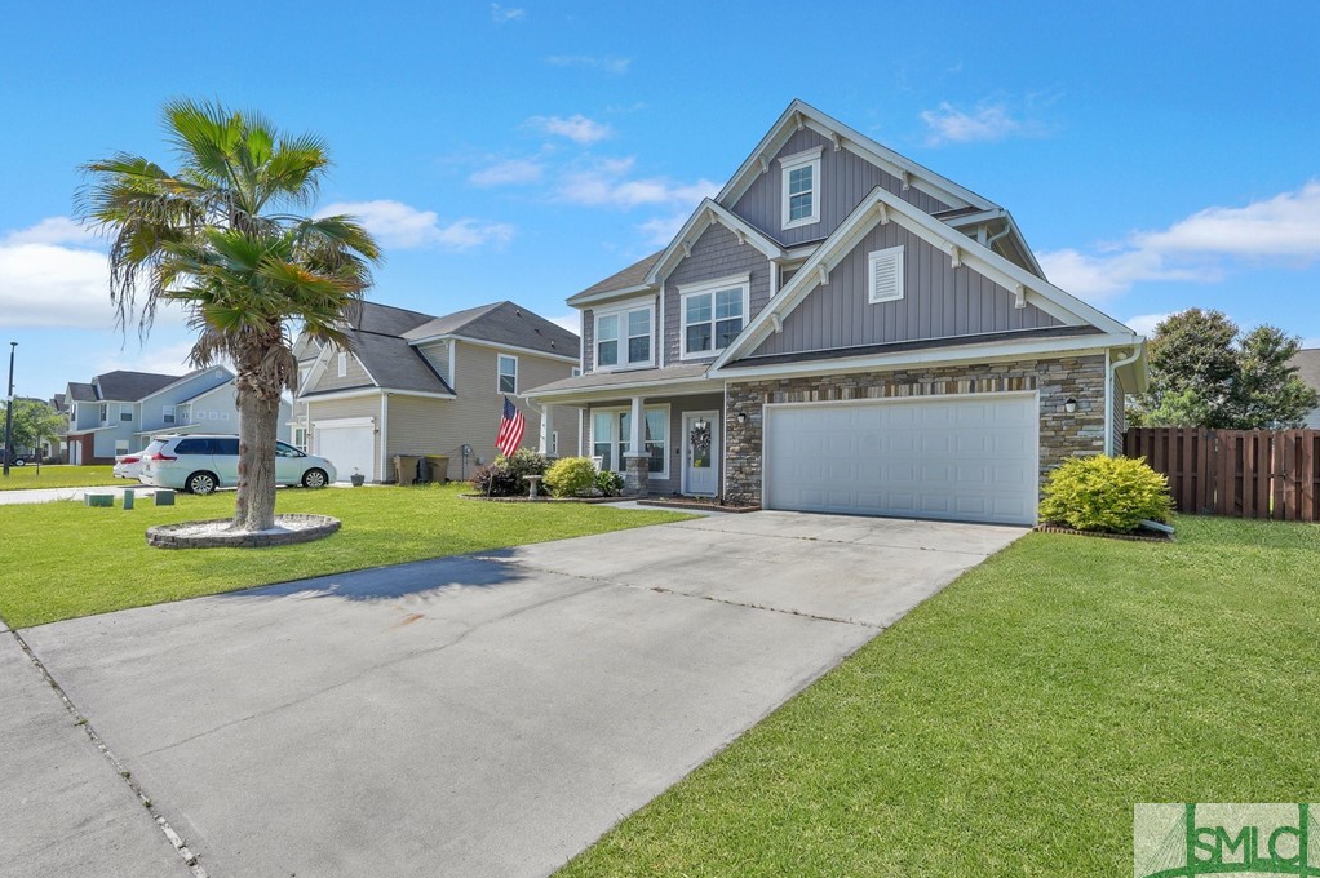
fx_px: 623
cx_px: 657
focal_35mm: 17
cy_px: 431
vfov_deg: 70.4
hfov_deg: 93.3
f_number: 9
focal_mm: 16
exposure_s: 1/500
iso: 320
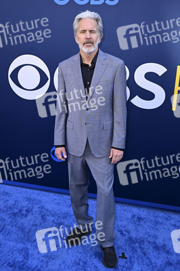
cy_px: 136
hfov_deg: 37.8
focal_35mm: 35
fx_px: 263
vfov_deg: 54.5
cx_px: 90
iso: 500
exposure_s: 1/200
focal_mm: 35
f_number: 5.6
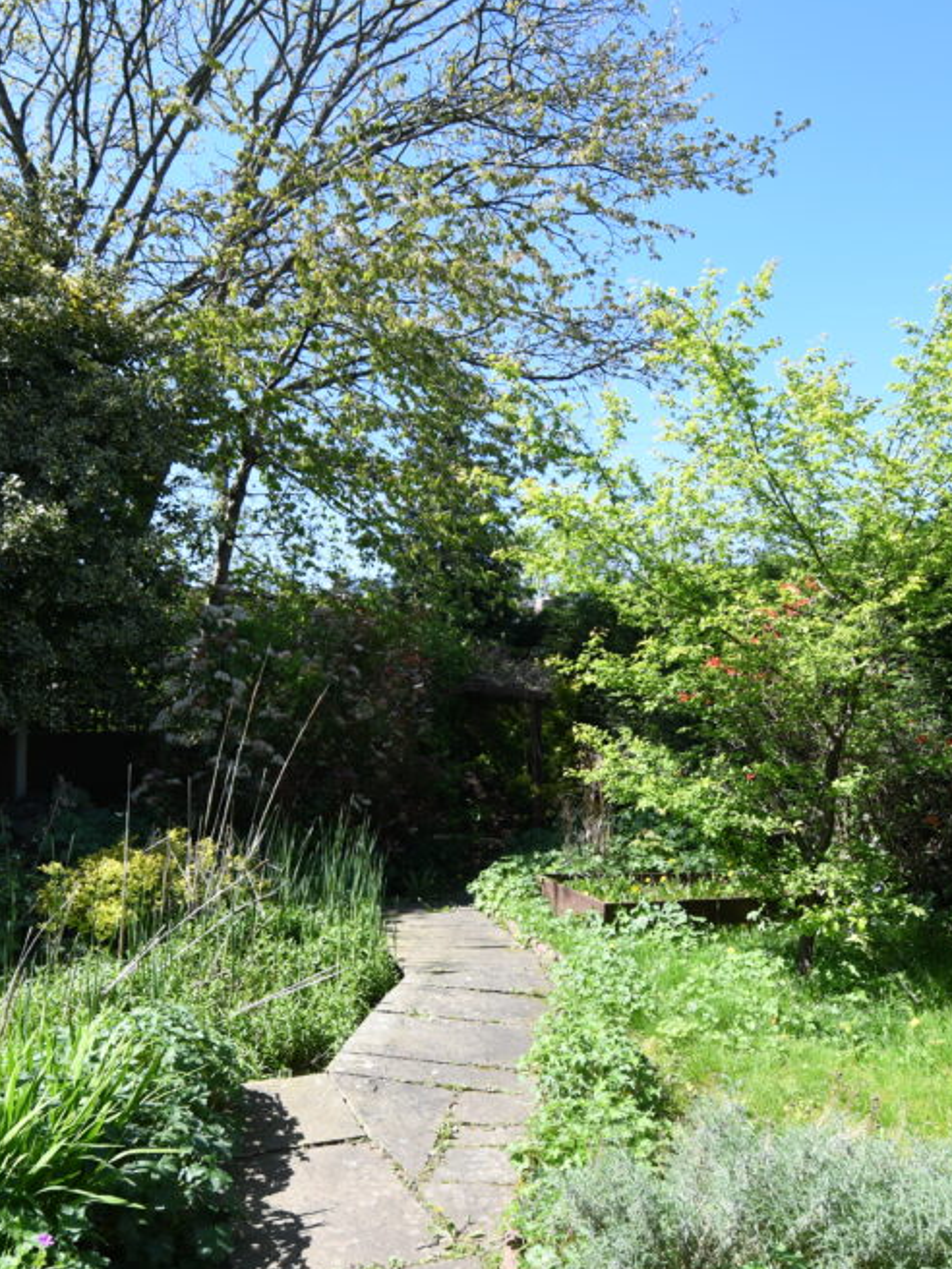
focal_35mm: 27
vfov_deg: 65.3
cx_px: 387
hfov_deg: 51.1
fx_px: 990
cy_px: 636
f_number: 6.3
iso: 100
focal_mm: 12
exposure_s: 1/160
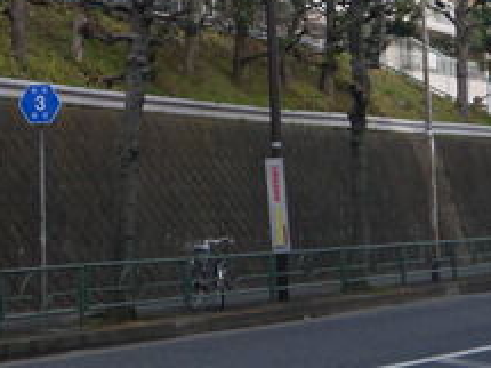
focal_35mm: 109
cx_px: -162
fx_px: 1545
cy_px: -105
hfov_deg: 16.9
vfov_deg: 13.1
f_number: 3.5
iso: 160
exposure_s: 1/1000
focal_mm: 14
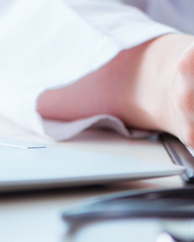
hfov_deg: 4.5
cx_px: 168
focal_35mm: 345
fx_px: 2477
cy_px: 47
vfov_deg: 5.6
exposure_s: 1/80
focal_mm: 105
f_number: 5
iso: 200
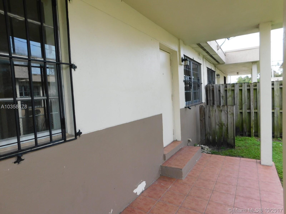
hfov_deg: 73.9
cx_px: 143
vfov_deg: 58.9
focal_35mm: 23
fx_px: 190
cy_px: 107
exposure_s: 1/400
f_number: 3
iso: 125
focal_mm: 4
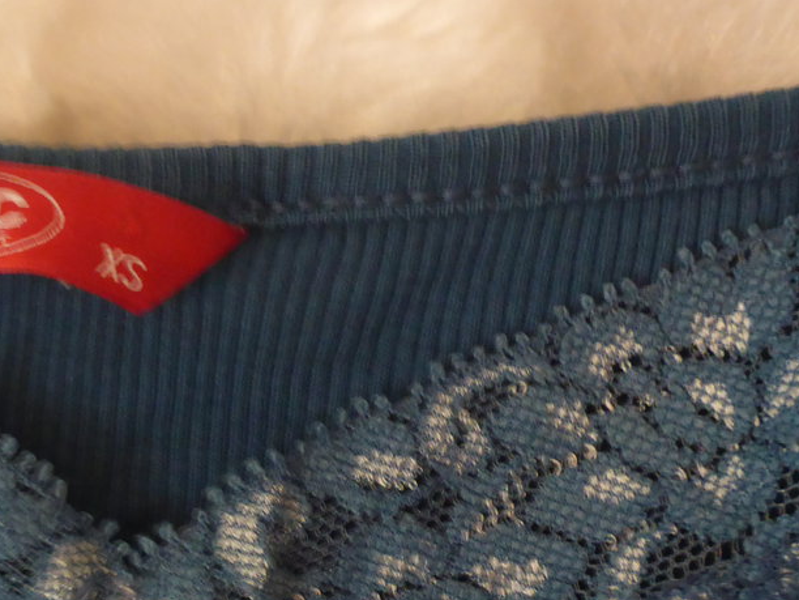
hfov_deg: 30.5
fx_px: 1408
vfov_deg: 24.0
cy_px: 255
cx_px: 110
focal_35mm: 61
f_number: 3.3
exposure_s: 1/6
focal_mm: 4.9
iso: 400
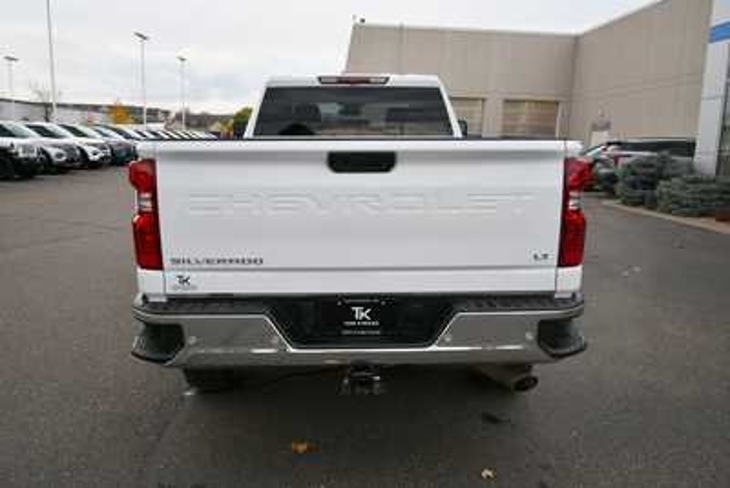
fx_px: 609
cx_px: 365
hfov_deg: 61.9
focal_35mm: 30
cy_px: 244
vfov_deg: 43.6
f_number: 5.6
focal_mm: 20
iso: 320
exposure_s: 1/250
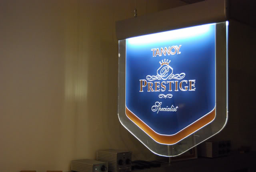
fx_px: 363
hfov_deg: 38.8
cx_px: 128
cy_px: 86
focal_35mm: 51
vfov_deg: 26.6
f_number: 4.5
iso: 1600
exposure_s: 1/25
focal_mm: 34
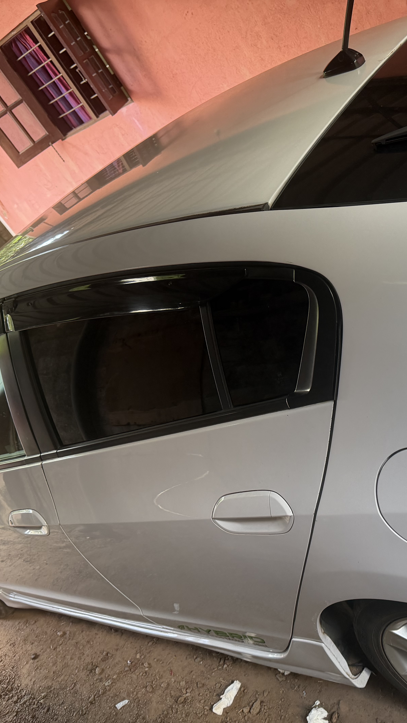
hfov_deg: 33.2
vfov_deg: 56.6
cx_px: 298
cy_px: 362
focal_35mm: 35
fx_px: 672
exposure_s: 1/109
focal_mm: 6.76
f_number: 1.78
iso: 200
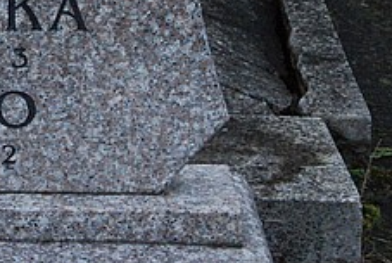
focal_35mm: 203
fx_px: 2213
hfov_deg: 9.9
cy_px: -92
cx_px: -152
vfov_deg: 6.7
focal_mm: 48
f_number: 11
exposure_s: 1/500
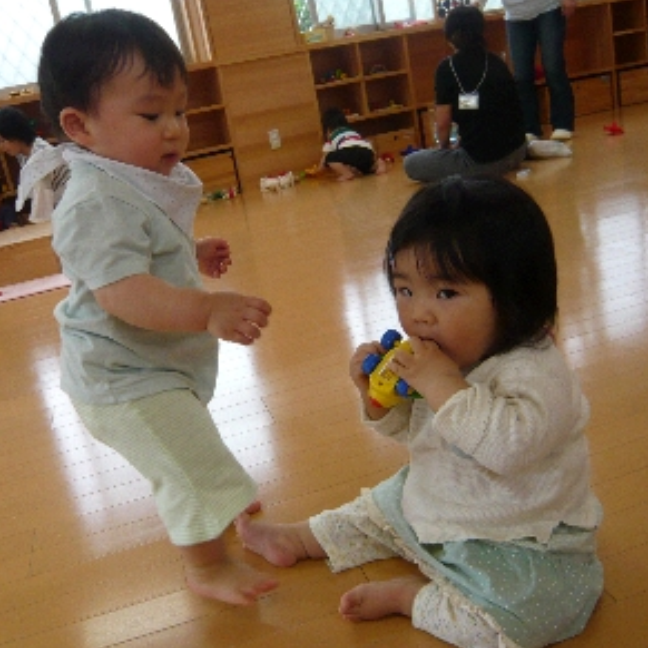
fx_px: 720
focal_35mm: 34
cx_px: 327
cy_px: 327
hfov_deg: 48.4
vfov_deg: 48.4
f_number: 2.8
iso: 160
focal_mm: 4.6
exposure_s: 1/125
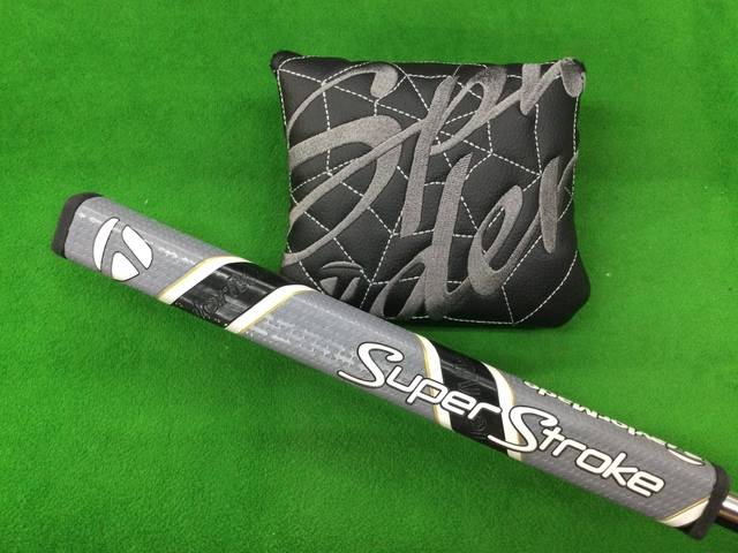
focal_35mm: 31
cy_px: 276
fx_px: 661
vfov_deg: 45.4
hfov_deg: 58.4
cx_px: 369
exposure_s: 1/30
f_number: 2.4
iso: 100
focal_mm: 3.3
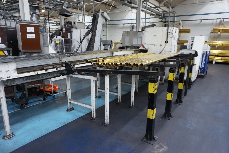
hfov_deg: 73.7
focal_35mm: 24
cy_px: 76
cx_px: 114
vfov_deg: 53.1
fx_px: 153
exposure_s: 1/160
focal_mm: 16
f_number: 4
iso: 1000
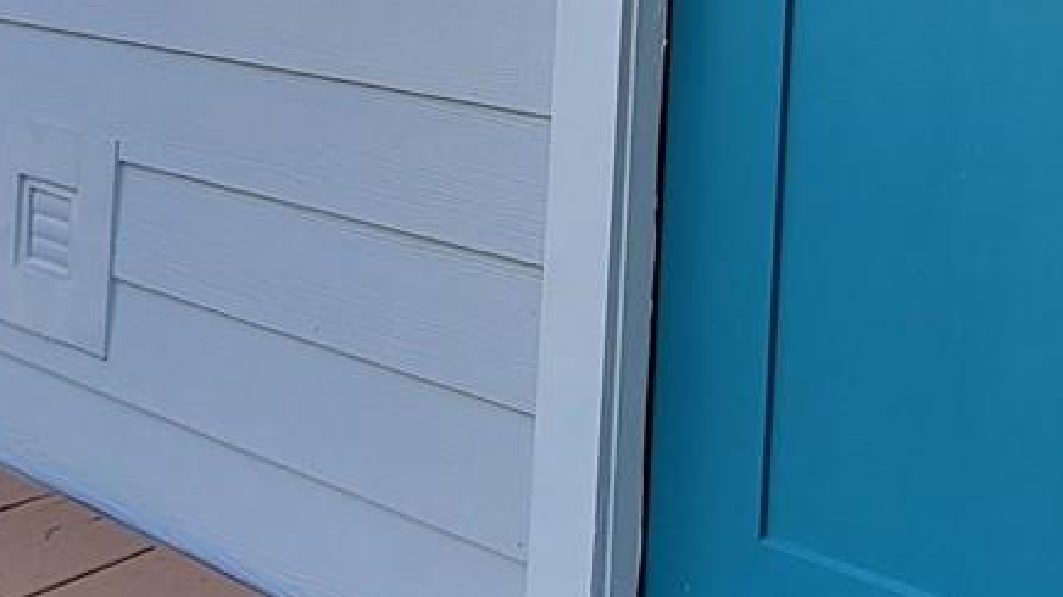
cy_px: -149
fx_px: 1465
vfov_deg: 21.2
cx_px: 439
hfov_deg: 39.7
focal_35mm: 52
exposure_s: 1/60
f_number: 2.2
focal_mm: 2.2
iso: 64
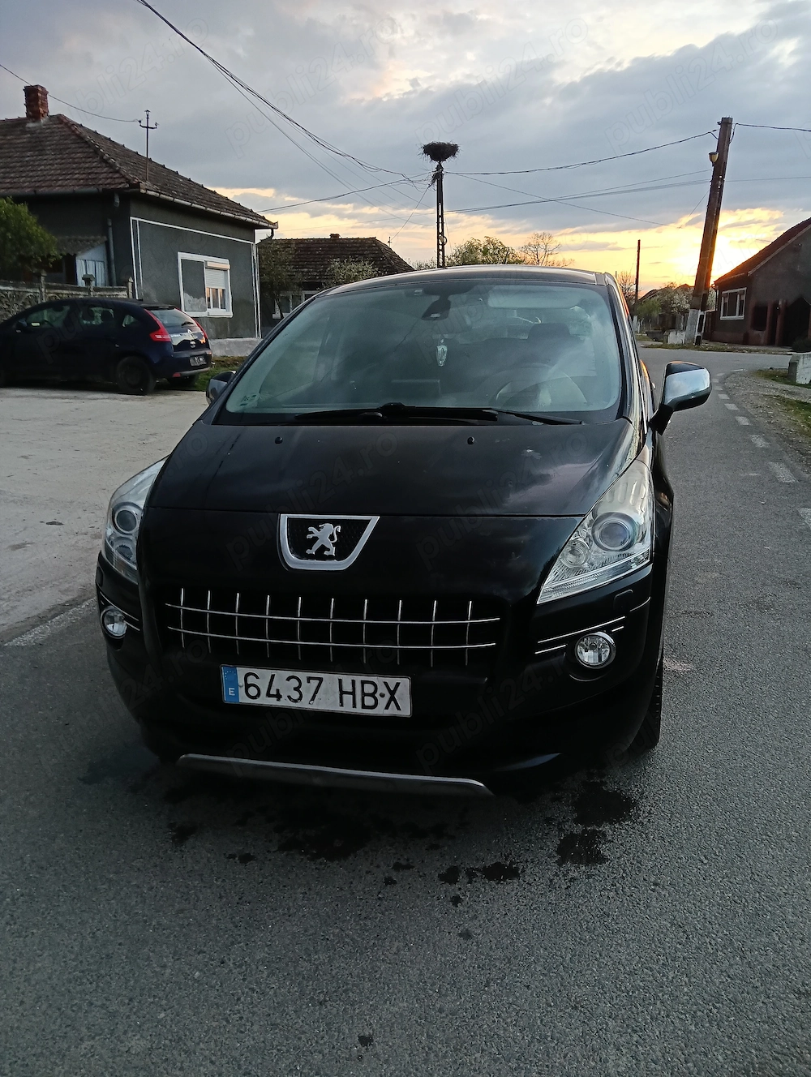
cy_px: 538
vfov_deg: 65.2
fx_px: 841
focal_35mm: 27
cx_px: 406
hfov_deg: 51.5
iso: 64
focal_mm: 3.98
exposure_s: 1/33.3
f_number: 1.8
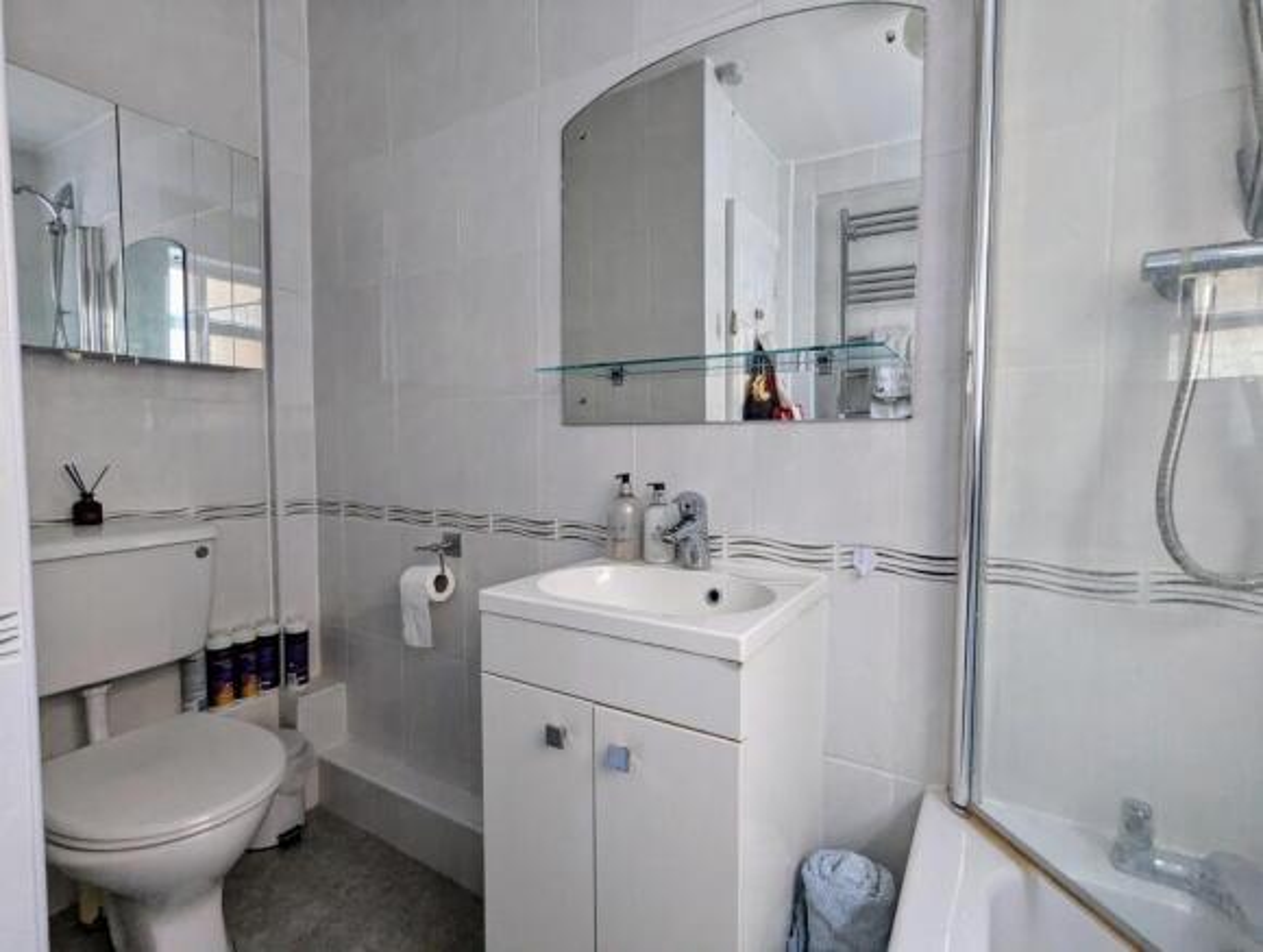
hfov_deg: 94.4
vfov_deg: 78.3
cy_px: 476
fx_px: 585
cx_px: 632
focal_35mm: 16
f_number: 2.2
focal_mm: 2.35
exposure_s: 1/50.7
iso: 534
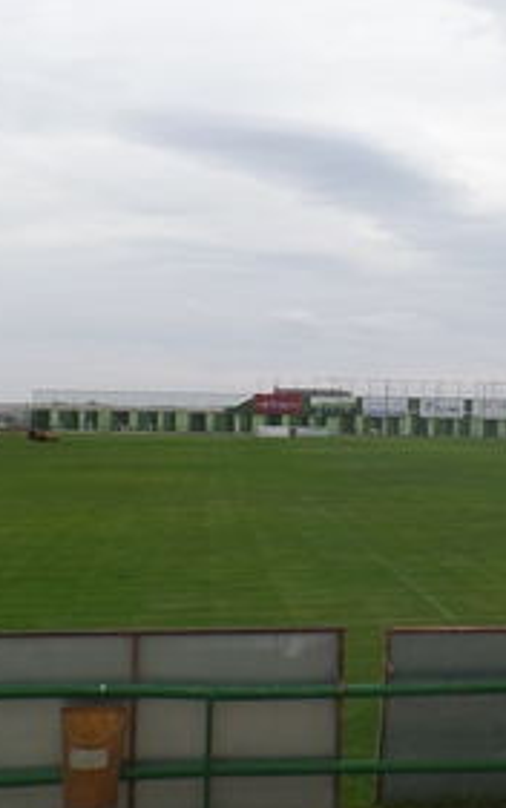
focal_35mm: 52
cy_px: 411
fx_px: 1146
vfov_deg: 38.8
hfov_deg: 24.4
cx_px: 428
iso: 100
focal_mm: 4.1
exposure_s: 1/500
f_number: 3.5
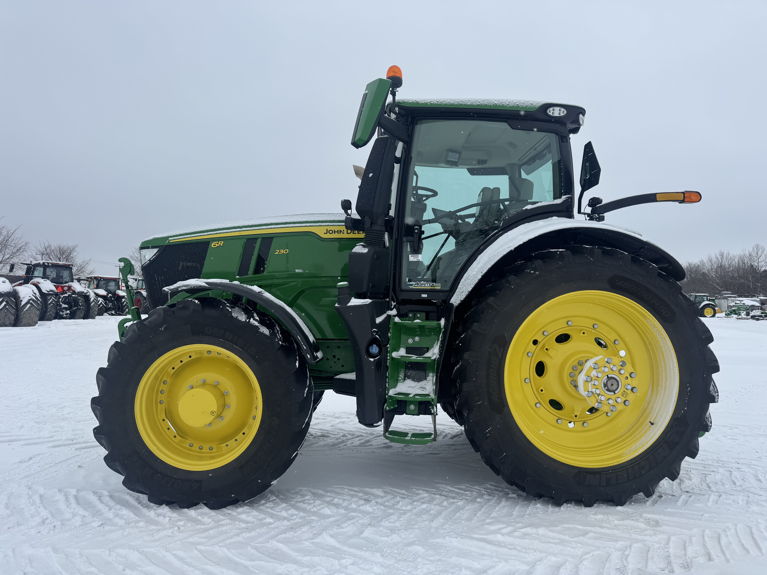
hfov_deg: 71.6
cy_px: 288
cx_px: 384
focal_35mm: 24
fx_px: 532
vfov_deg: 56.8
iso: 80
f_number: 1.78
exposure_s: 1/3413
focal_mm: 6.76
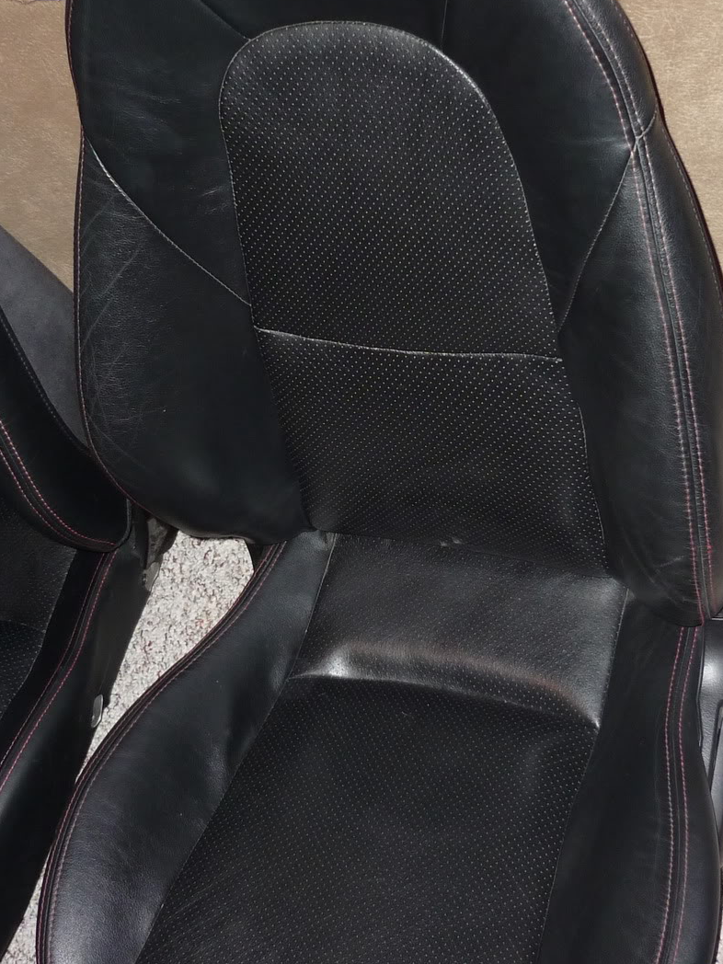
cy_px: 422
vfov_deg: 36.8
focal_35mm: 52
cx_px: 391
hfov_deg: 28.0
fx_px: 1448
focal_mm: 5.5
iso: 200
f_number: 2.8
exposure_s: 1/30
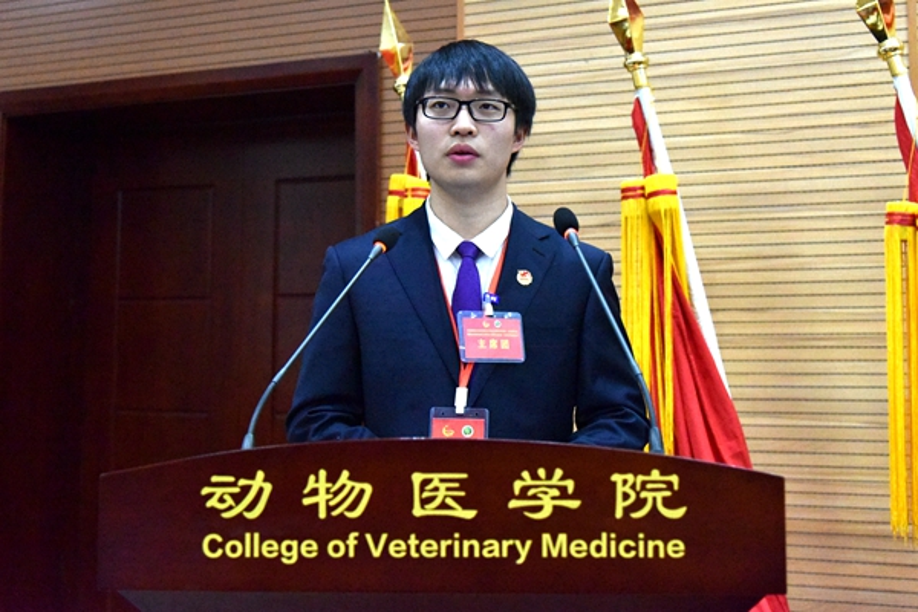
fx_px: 1020
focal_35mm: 40
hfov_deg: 48.5
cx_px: 459
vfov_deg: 33.4
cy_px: 306
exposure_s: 1/1000
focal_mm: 40
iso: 10000
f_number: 4
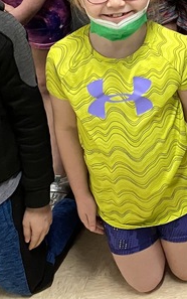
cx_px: 328
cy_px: -54
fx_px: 774
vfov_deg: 20.5
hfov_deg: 12.7
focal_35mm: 95
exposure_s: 1/60
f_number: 1.8
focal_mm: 4.25
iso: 400
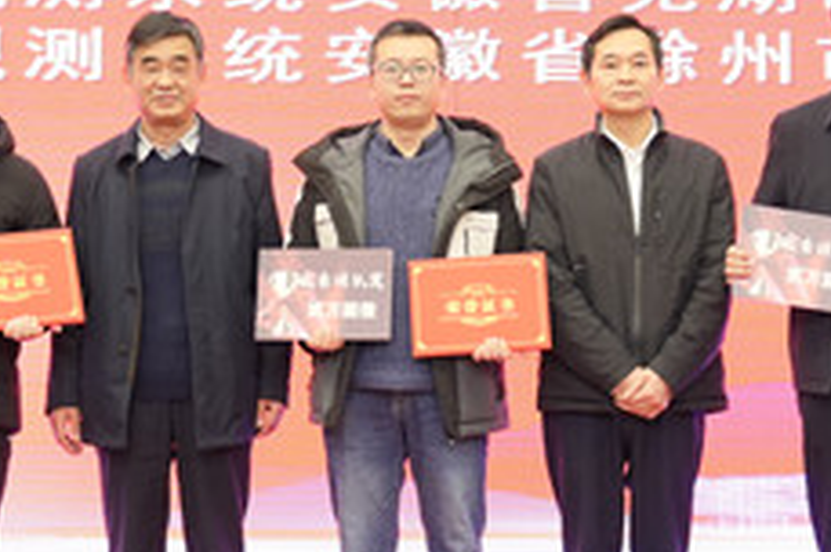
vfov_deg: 11.4
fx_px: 2743
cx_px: 403
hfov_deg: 17.2
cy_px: 89
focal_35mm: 119
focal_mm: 34
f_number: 2.8
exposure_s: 1/40
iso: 800
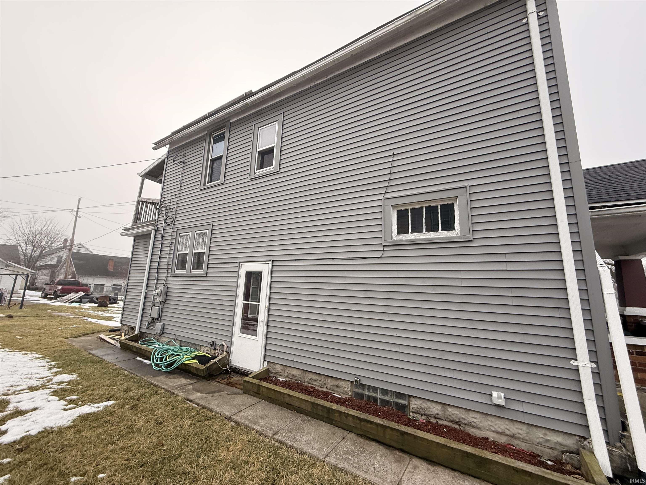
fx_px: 261
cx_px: 323
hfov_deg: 102.1
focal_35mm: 14
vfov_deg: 85.7
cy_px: 242
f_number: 2.2
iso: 64
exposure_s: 1/472
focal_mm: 2.22
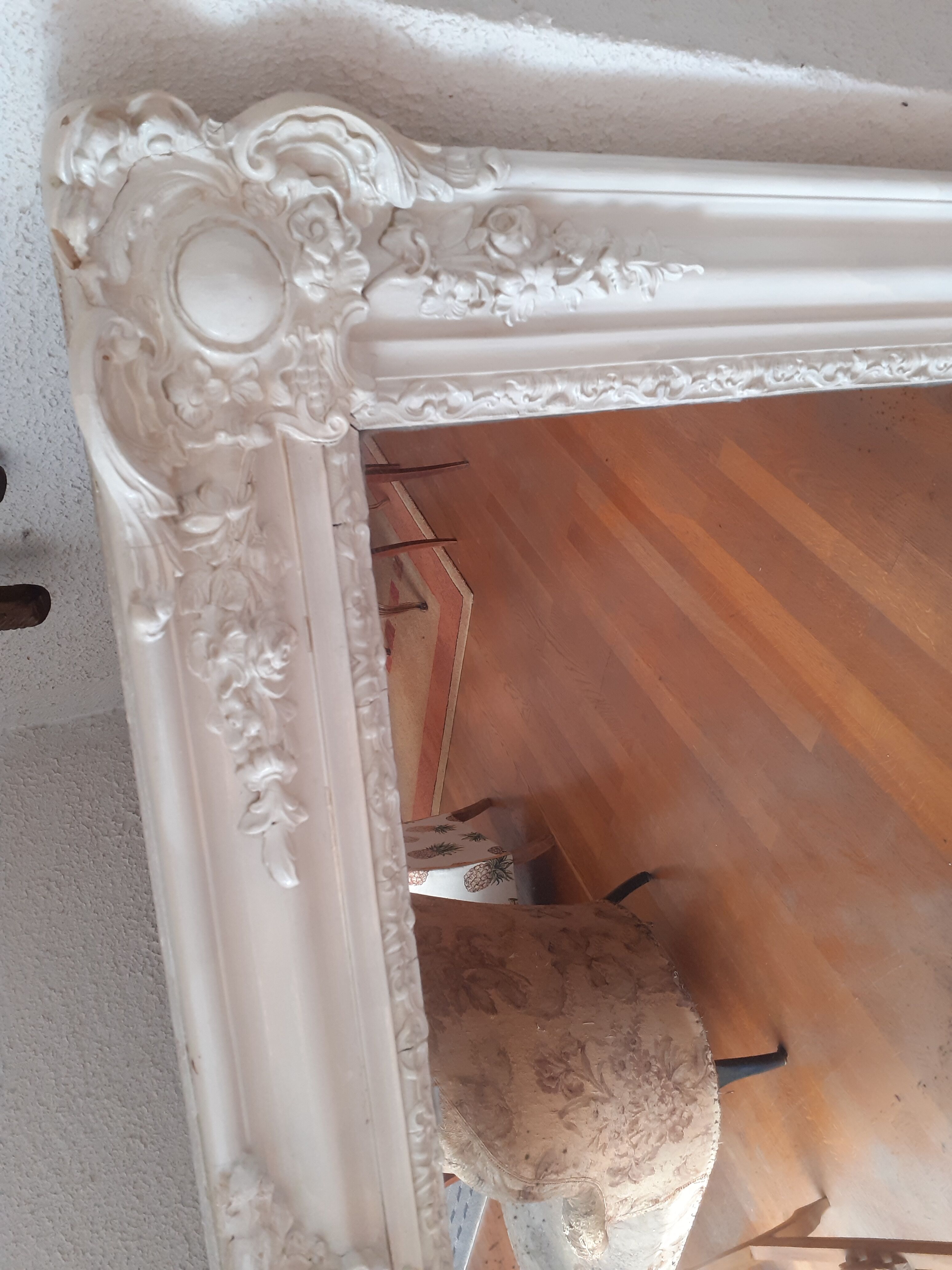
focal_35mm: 27
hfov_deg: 51.4
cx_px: 476
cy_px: 635
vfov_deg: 65.3
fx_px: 990
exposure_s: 1/50
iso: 100
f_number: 1.9
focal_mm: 3.6
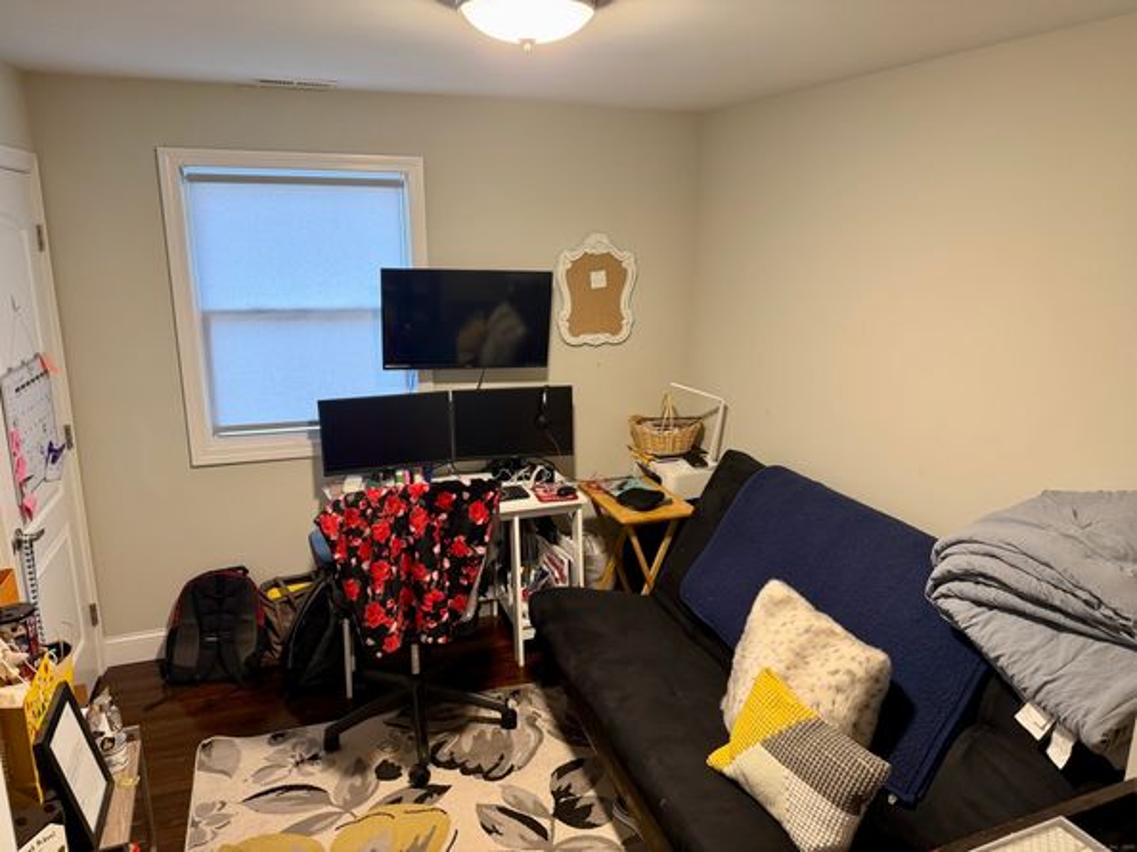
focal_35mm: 24
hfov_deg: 71.6
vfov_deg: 56.8
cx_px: 568
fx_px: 788
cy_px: 426
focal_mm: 6.76
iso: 200
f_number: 1.78
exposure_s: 1/60
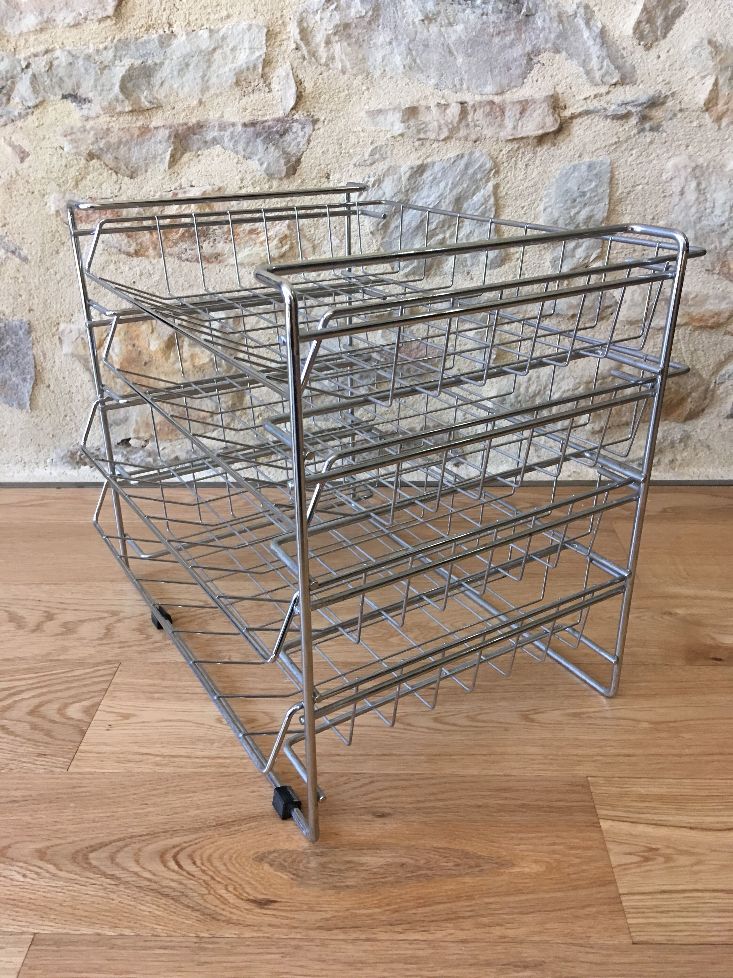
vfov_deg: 61.7
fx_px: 819
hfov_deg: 48.2
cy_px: 489
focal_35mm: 29
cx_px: 366
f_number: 2.2
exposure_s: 1/33
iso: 160
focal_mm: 4.15
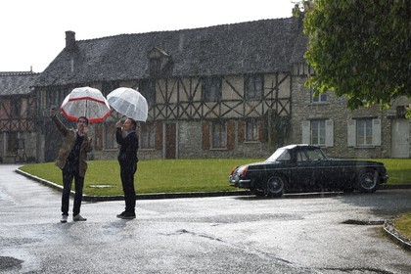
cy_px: 137
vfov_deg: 24.6
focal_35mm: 55
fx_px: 628
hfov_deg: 36.2
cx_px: 206
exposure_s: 1/320
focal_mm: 55
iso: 200
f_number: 11
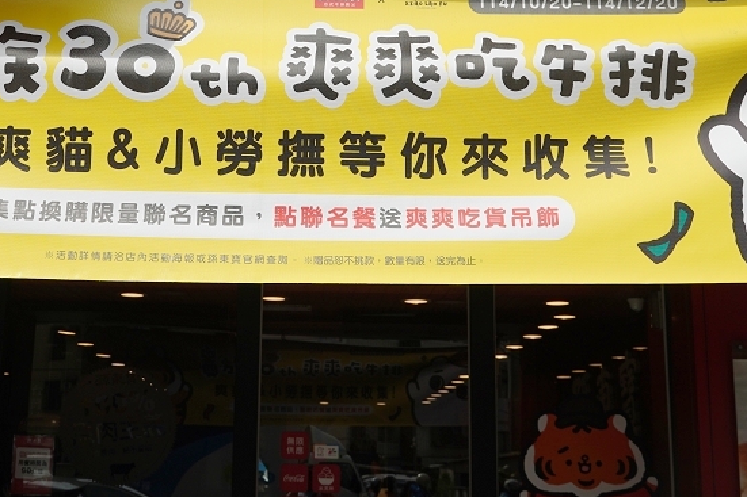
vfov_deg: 21.8
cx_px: 290
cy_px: 64
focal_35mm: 61
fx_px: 1265
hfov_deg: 32.8
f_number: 6.3
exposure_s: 1/400
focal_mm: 28
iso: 100
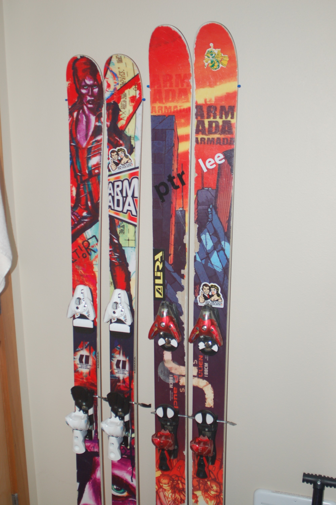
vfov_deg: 46.4
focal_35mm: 42
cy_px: 252
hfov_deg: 31.8
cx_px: 168
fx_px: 589
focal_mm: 28
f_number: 3.8
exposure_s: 1/60
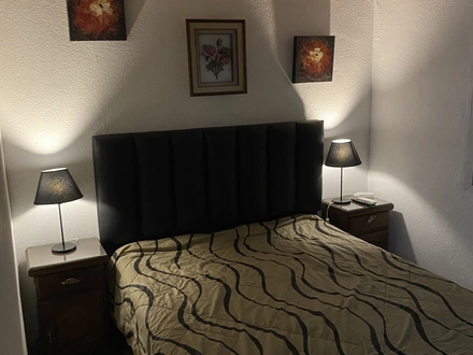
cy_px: 178
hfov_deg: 67.3
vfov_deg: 53.1
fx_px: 355
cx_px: 236
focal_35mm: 26
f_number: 1.8
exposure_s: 1/30
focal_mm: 4.25
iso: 800
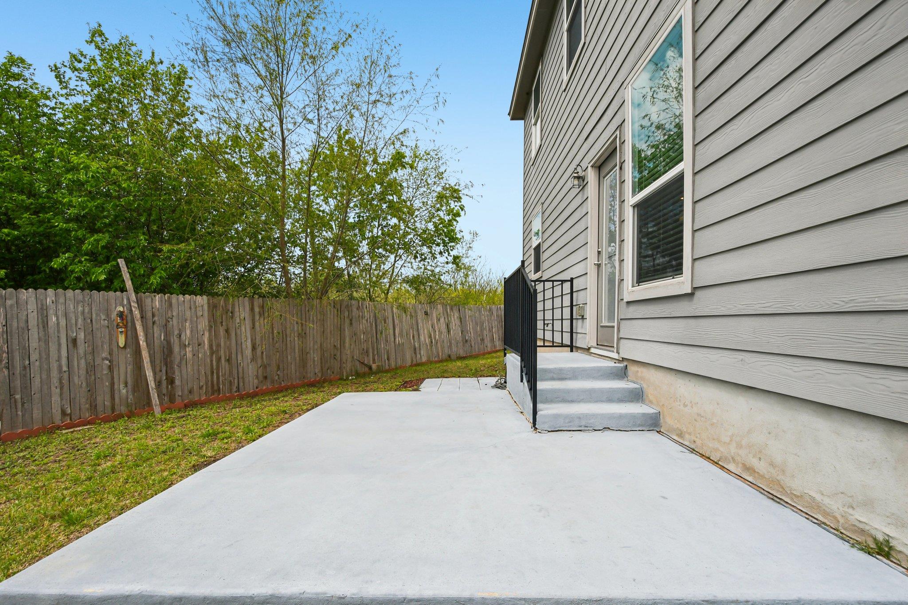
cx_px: 454
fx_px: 378
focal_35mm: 15
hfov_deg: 100.4
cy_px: 302
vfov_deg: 77.3
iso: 400
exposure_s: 1/1600
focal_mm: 10
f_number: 8
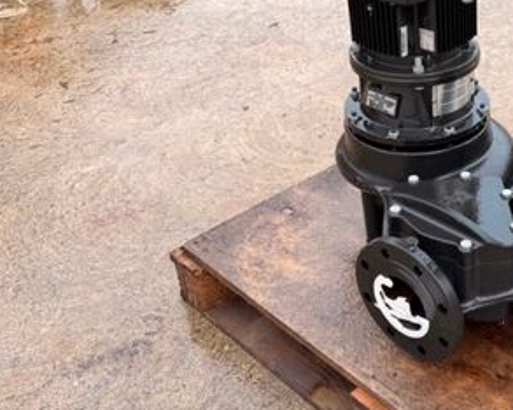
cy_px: 116
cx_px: 501
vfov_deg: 31.0
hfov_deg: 35.5
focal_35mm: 48
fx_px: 728
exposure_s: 1/308
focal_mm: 6.76
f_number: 1.78
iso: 80
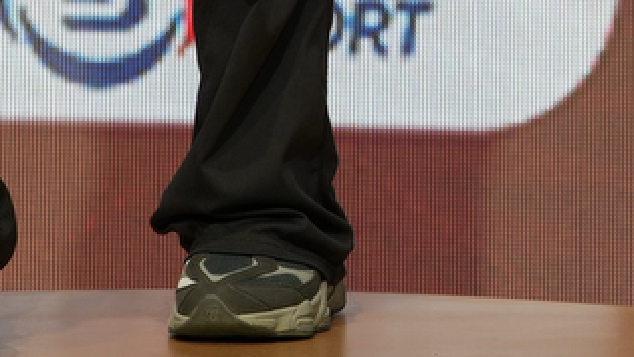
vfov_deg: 1.7
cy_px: -1158
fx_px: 12009
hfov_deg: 3.0
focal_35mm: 714
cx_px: 250
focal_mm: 134
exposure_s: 1/250
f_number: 2.8
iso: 200
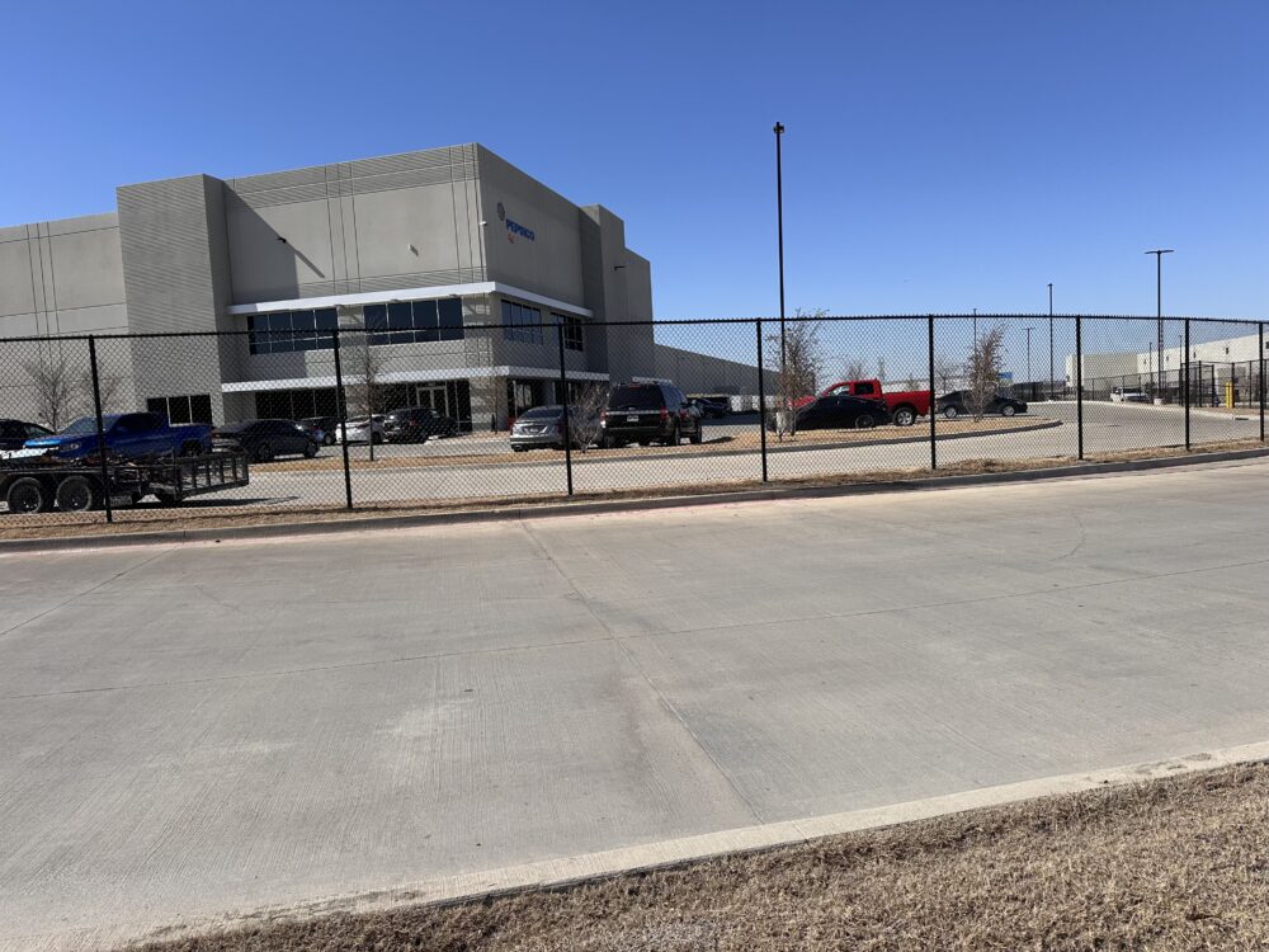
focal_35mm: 24
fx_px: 880
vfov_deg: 56.8
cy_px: 476
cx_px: 634
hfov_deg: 71.6
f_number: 1.78
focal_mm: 6.86
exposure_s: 1/6623
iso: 80
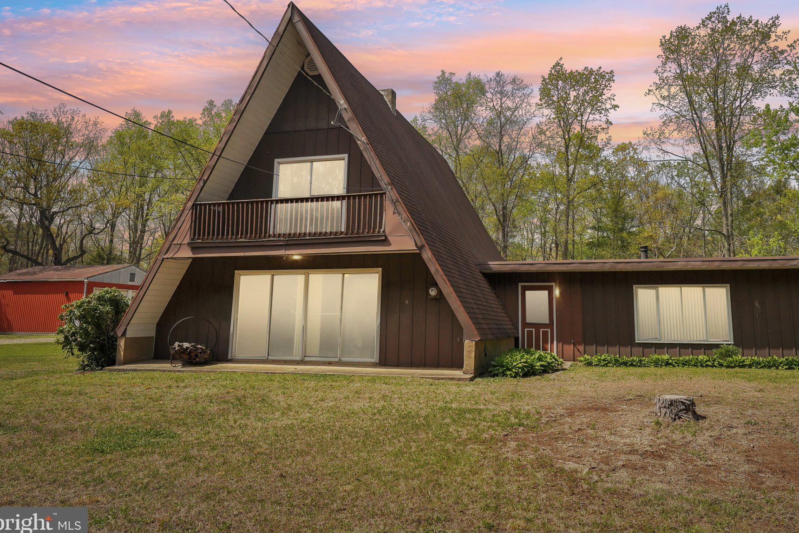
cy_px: 224
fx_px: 560
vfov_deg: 50.7
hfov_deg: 70.6
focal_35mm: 25
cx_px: 460
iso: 500
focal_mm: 21.2
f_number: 8
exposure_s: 1/1600
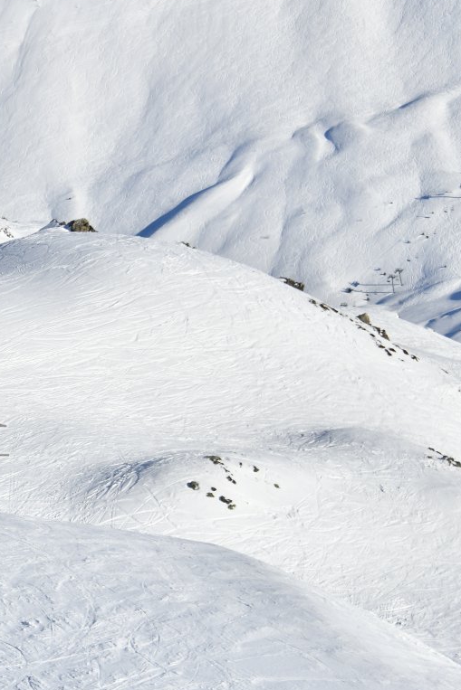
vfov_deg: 13.6
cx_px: -141
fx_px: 2899
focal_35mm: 151
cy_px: 411
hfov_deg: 8.9
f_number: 5.6
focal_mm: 72
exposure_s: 1/8000
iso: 500
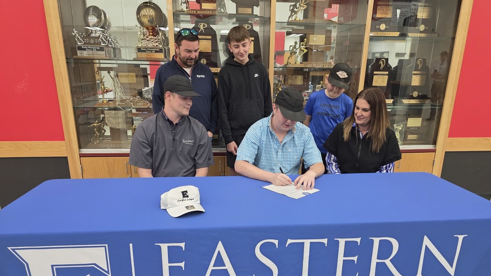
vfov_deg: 43.9
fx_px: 338
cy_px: 178
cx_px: 251
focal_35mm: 26
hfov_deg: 71.9
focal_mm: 6.3
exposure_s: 1/120
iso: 500
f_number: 1.7
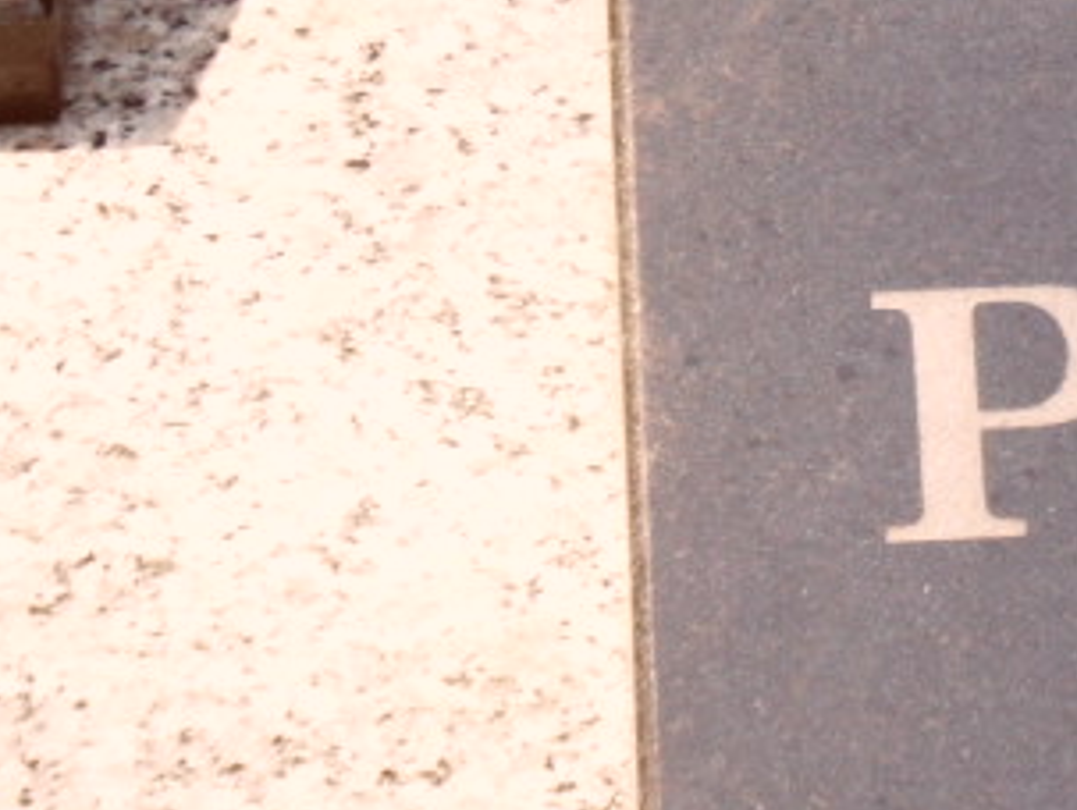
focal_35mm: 405
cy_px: 252
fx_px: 12616
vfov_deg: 3.7
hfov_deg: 4.8
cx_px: 1745
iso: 100
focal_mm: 20
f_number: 4.4
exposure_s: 1/60
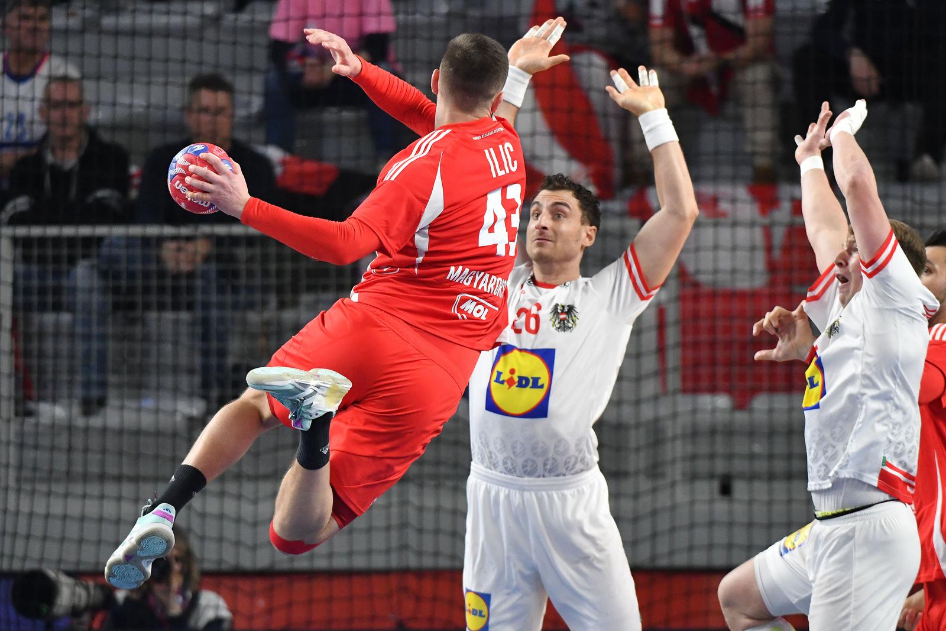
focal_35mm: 310
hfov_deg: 6.6
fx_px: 8146
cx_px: 473
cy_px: 316
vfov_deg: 4.4
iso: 3200
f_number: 4
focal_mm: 310
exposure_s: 1/1250
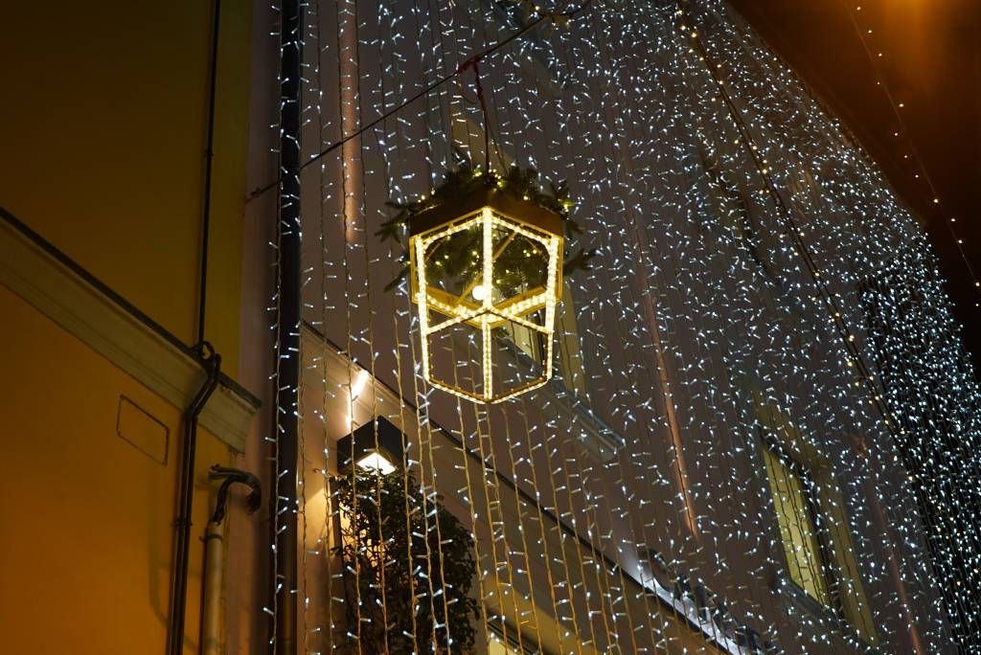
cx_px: 490
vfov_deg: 19.5
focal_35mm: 70
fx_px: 1908
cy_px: 328
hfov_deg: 28.8
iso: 800
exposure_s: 1/50
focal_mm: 70
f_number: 5.6
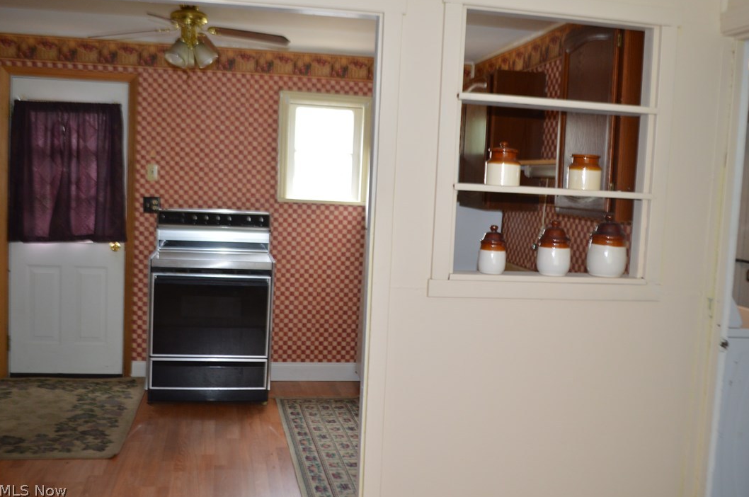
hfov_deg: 52.0
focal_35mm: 37
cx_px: 380
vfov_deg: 35.8
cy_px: 246
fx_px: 769
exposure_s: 1/60
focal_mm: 24
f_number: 4
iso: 560
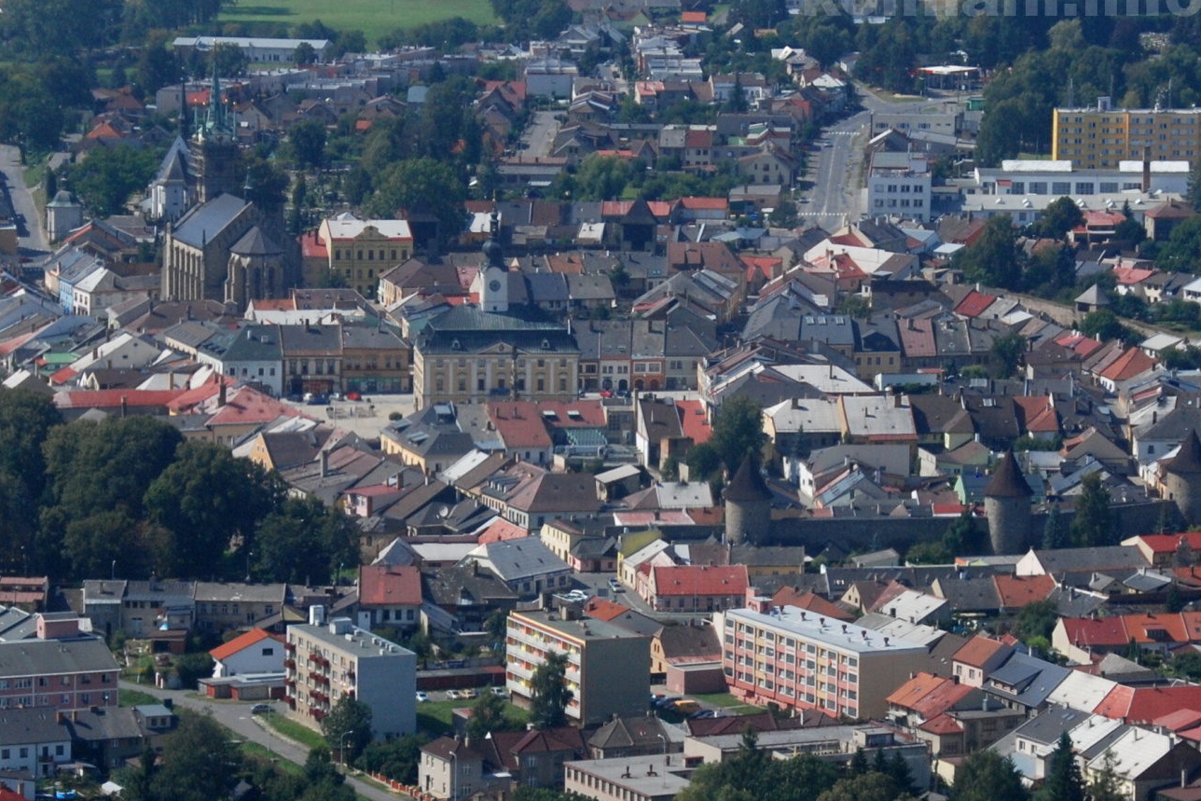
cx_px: 496
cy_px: 447
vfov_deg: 11.2
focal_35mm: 123
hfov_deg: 16.7
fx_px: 4091
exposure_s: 1/1000
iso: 320
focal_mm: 65
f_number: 11
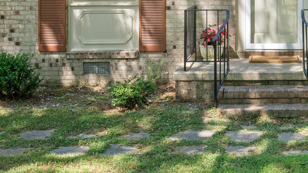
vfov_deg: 17.2
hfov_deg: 29.9
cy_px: -12
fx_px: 555
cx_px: 268
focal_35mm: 68
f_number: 9
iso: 250
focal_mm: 31
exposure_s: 1/60
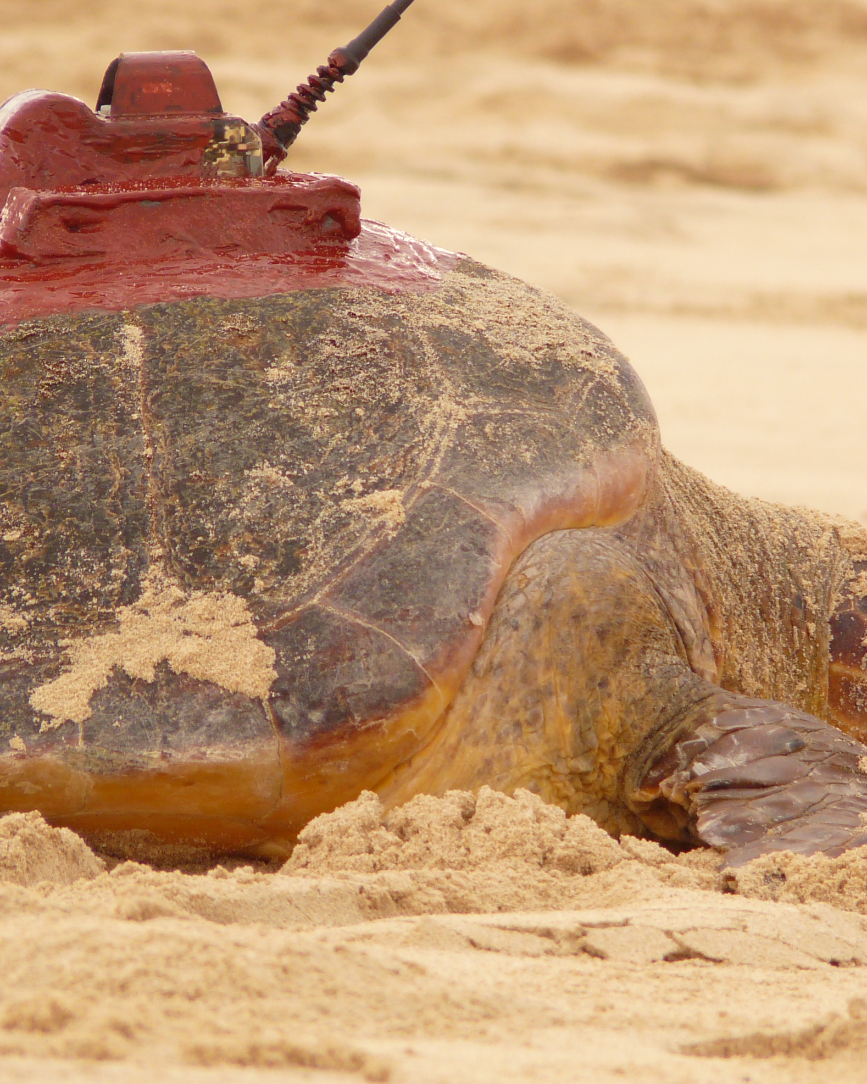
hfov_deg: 2.7
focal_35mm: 575
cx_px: 603
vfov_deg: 3.4
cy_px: 497
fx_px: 18446
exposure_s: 1/100
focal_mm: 58.4
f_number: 3.6
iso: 100
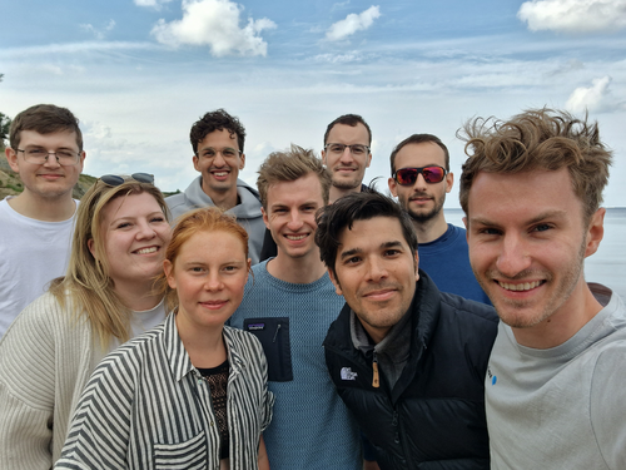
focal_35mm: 25
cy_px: 235
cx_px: 313
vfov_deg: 54.9
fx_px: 452
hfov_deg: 69.4
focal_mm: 3.3
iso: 50
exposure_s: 1/1032
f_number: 2.2
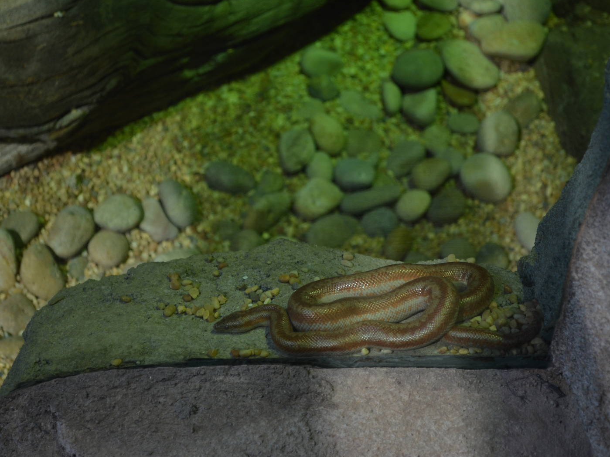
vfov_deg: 16.3
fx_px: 1596
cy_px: 229
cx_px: 279
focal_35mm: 91
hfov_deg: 21.6
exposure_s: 1/60
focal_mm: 55
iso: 500
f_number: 5.6
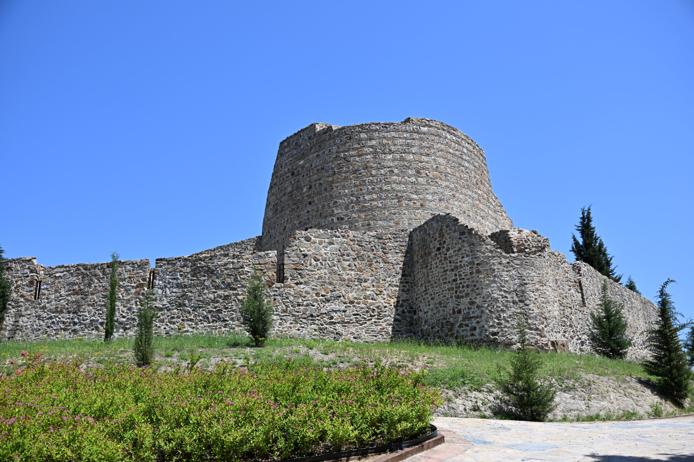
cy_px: 231
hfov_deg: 55.8
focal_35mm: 34
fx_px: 655
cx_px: 347
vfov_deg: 38.9
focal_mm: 34
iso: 100
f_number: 5.6
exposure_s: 1/500
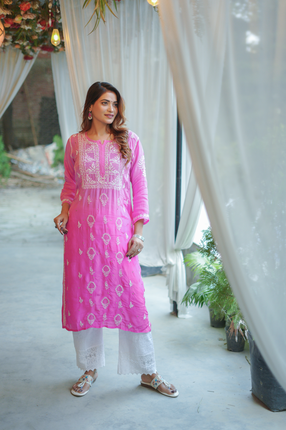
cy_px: 215
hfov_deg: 27.0
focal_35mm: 50
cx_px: 143
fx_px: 596
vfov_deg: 39.6
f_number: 1.8
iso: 800
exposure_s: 1/250
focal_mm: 50
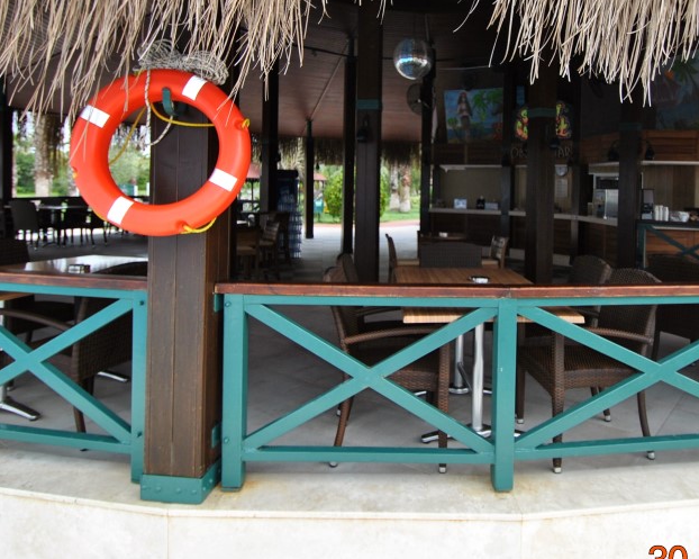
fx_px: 538
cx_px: 446
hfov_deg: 64.9
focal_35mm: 26
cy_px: 193
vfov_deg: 54.0
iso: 100
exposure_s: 1/200
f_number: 4
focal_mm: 10
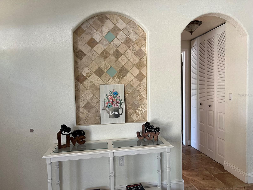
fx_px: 190
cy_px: 95
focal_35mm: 26
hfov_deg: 67.3
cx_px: 126
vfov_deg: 53.1
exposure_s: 1/100
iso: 125
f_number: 1.5
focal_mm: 5.7
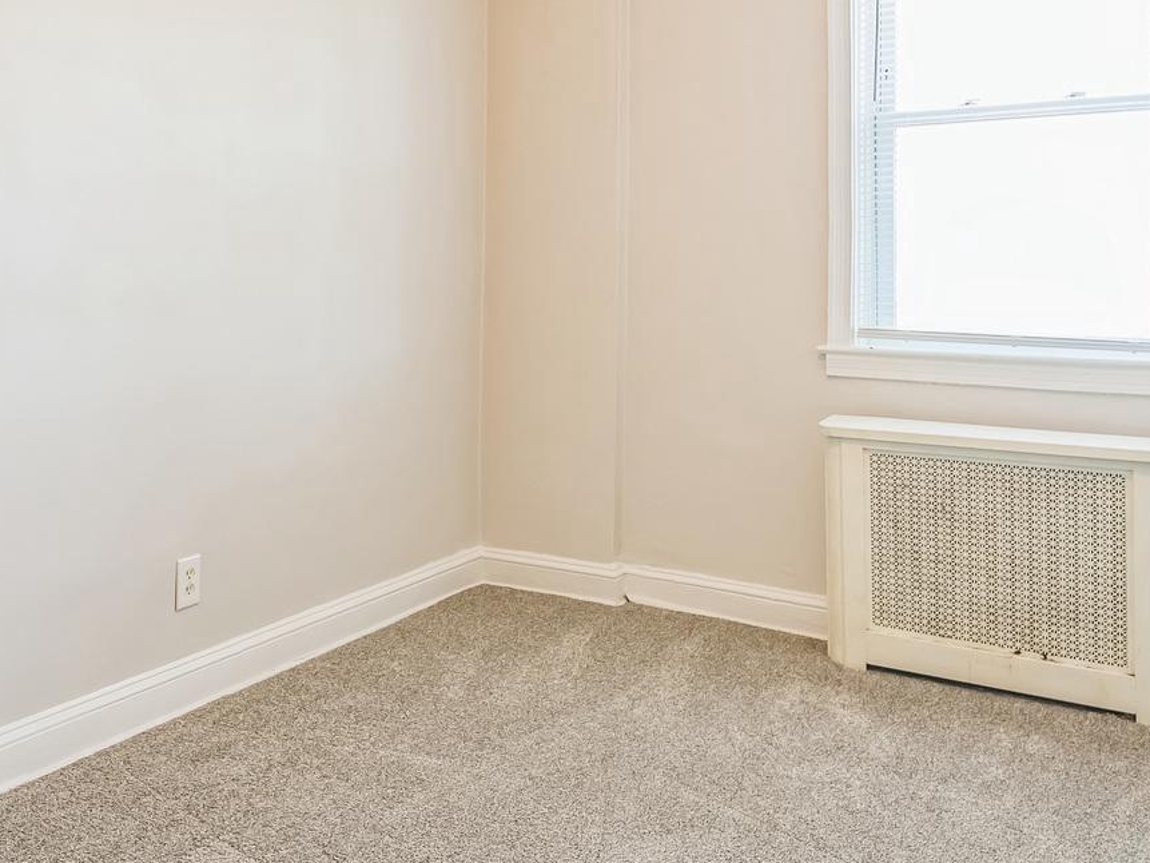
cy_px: 288
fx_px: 1063
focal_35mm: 32
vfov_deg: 43.6
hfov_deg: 55.0
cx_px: 337
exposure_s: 1/10
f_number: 5.6
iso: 250
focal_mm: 14
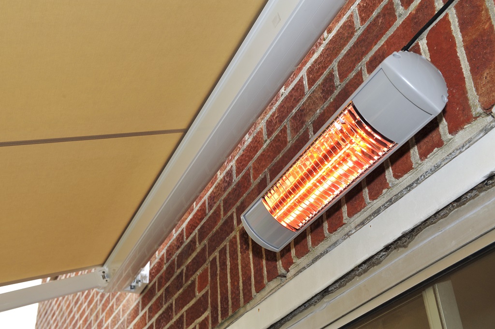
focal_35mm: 48
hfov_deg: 41.1
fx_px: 659
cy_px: 164
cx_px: 248
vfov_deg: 28.0
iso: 320
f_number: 9
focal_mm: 48
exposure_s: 1/200
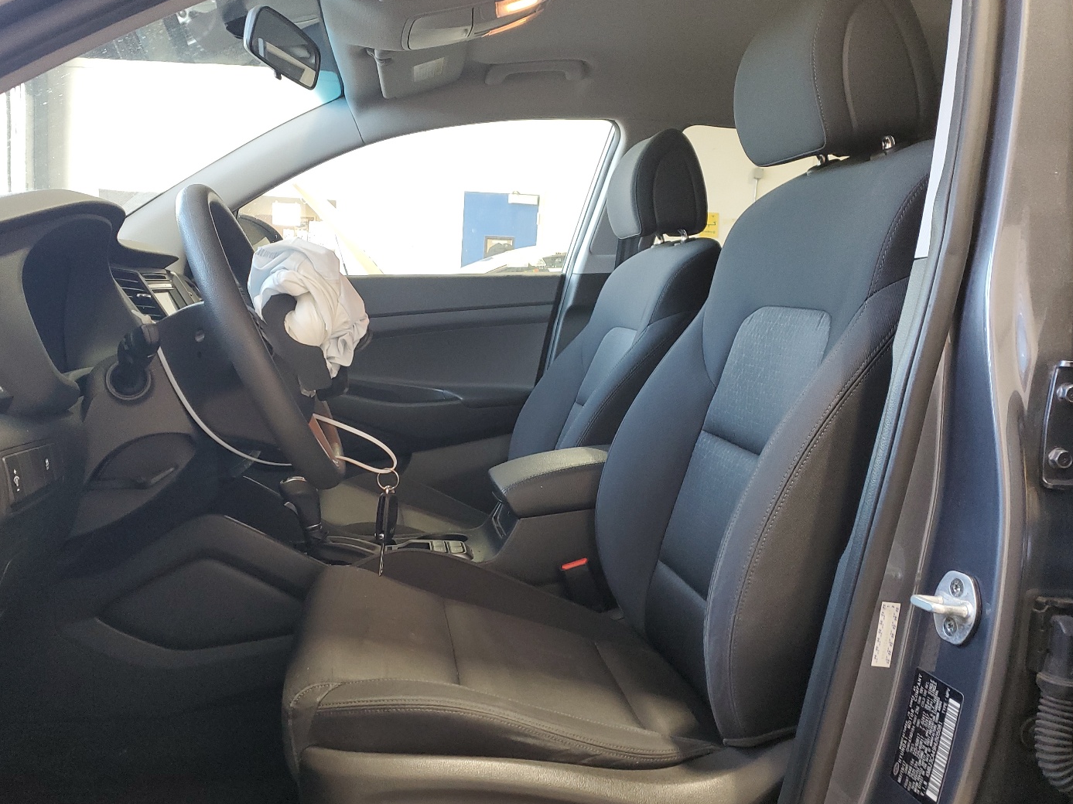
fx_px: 930
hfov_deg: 59.8
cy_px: 453
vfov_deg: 46.7
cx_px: 470
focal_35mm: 30
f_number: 1.5
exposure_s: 1/60.2
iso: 108
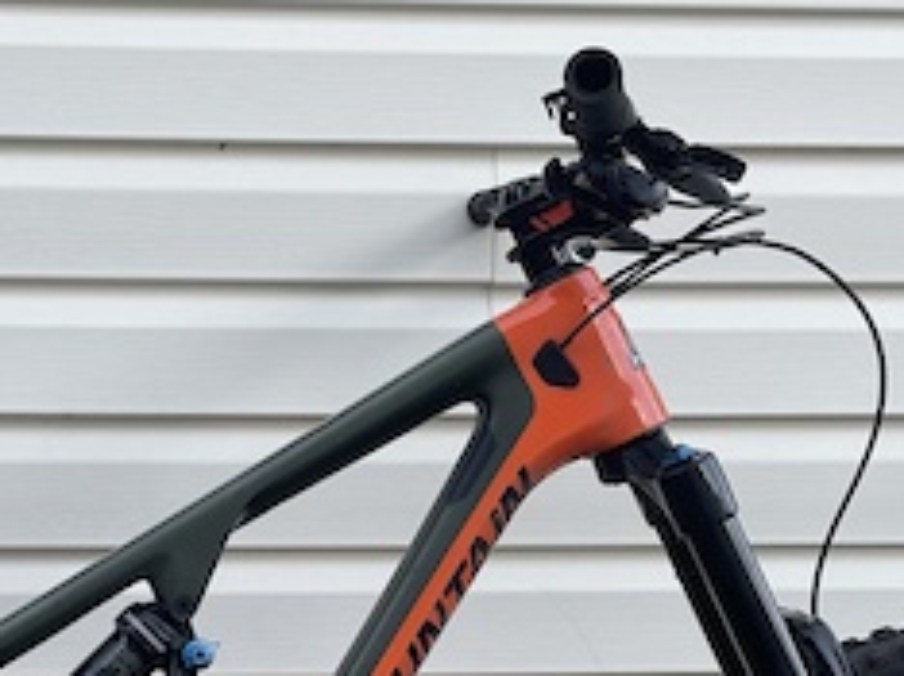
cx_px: 124
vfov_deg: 16.0
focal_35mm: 89
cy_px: 769
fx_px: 2322
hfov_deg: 21.6
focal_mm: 4.2
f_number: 1.6
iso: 50
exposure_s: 1/121
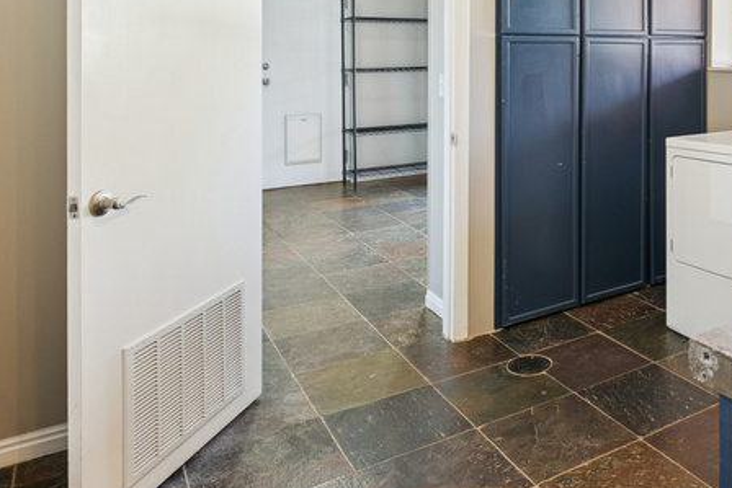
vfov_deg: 38.8
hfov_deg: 53.1
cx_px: 626
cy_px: 69
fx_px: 651
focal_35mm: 32
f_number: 8
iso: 640
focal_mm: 14
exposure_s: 1/13
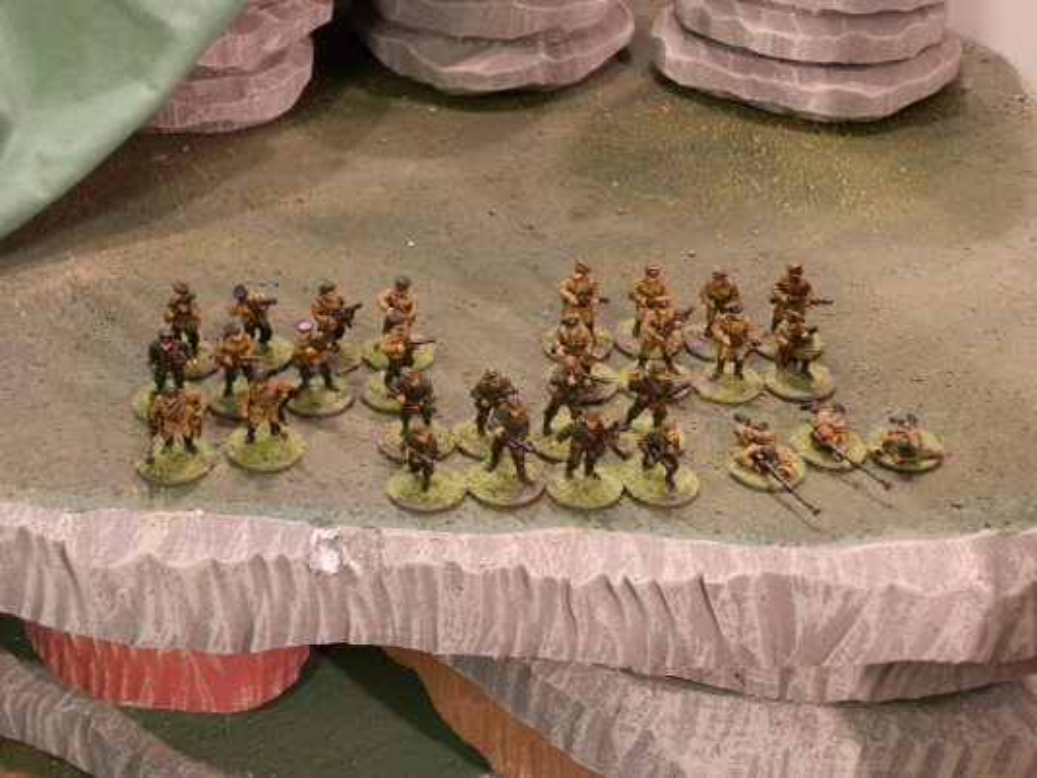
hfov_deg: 31.7
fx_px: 1827
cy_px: 389
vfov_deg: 24.0
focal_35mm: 61
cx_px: 518
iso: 200
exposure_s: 1/8
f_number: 3.7
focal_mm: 10.99
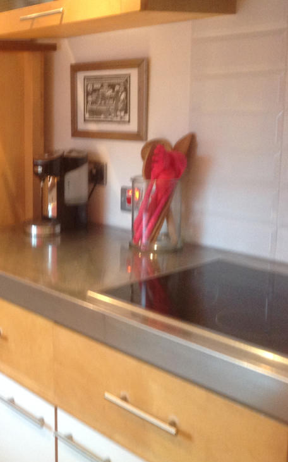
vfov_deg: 38.9
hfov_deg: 23.4
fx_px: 653
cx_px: -25
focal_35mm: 52
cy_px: 227
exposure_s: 1/15
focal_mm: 4.28
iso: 160
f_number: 2.4
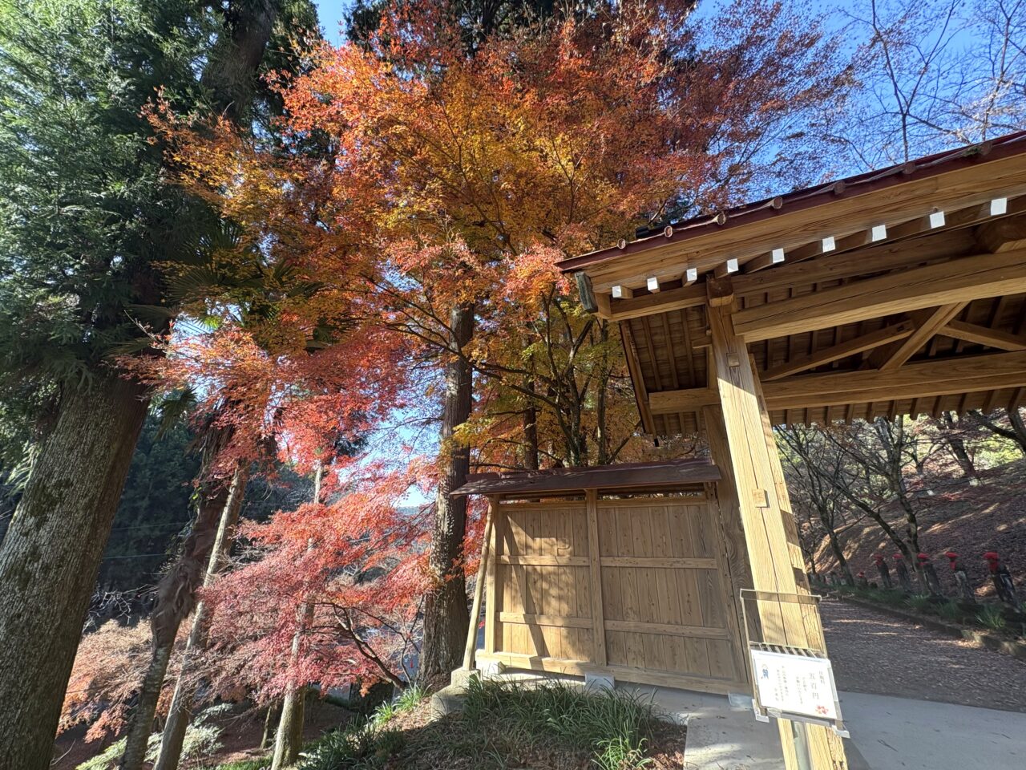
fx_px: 415
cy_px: 385
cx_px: 513
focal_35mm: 14
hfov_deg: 102.1
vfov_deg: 85.7
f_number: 2.2
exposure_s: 1/191
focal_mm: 2.22
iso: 64
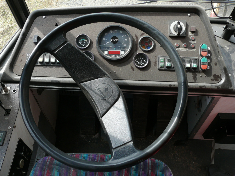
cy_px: 88
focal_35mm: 35
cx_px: 118
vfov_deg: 40.7
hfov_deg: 52.6
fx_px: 238
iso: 100
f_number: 4
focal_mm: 7.4
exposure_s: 1/200
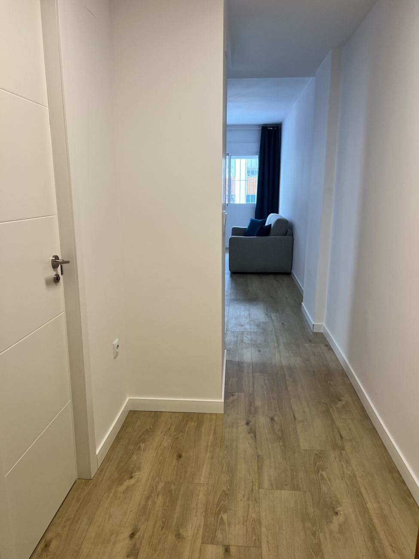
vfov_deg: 67.3
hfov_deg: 53.1
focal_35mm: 26
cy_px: 280
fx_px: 420
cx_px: 210
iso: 80
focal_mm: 5.7
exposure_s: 1/100
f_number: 1.5
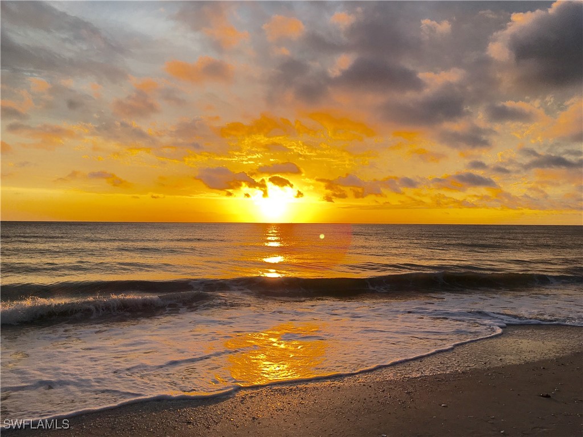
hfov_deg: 61.7
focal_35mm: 29
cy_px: 218
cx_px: 292
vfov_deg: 48.2
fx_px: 488
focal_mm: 4.15
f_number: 2.2
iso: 25
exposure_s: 1/705
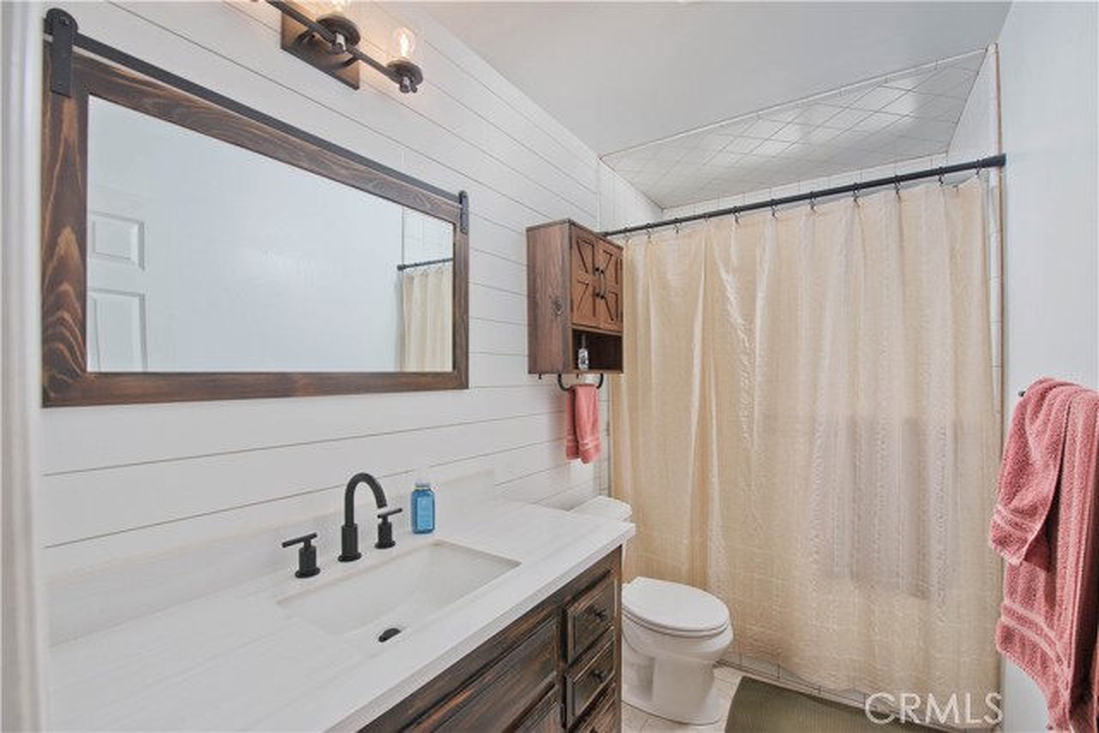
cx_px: 550
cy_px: 366
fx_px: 489
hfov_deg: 96.7
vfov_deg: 73.8
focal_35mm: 16
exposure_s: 1/320
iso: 400
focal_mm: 16
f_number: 6.3
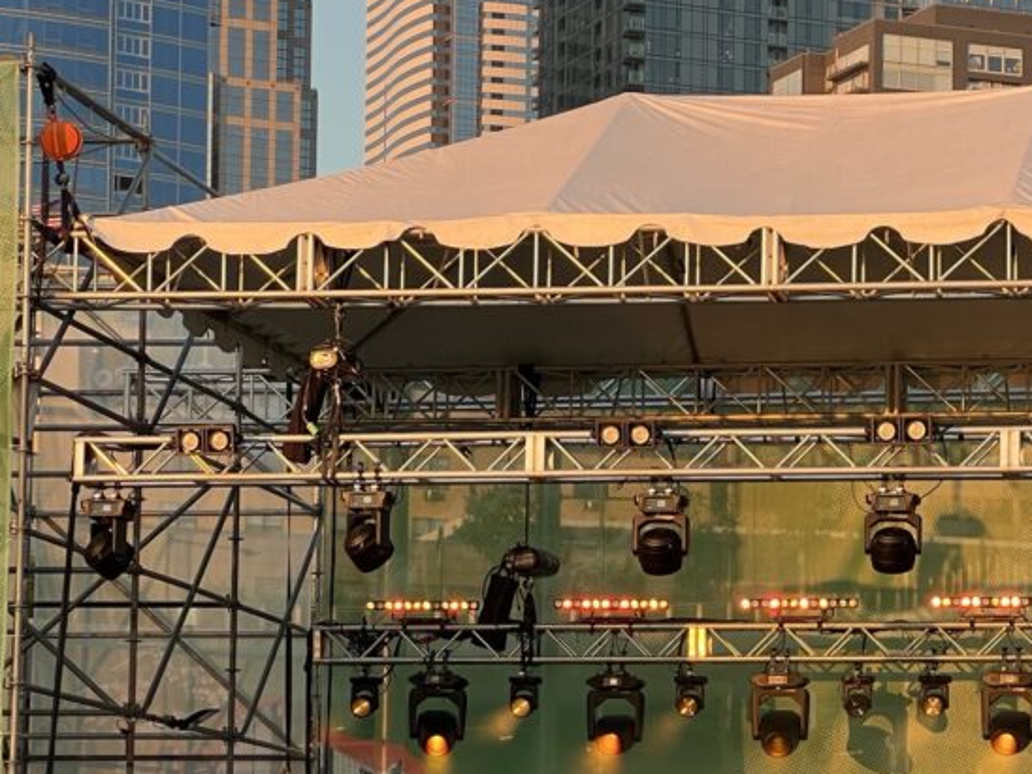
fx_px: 4293
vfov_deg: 10.3
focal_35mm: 144
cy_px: 635
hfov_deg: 13.6
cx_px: 819
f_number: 2.8
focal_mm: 9
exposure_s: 1/99
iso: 40
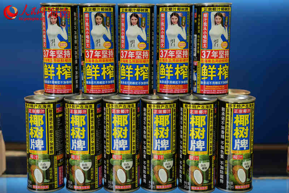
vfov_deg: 25.5
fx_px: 425
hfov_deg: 37.5
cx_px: 144
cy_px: 96
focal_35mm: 53
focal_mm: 53
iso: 200
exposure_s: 1/320
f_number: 2.8
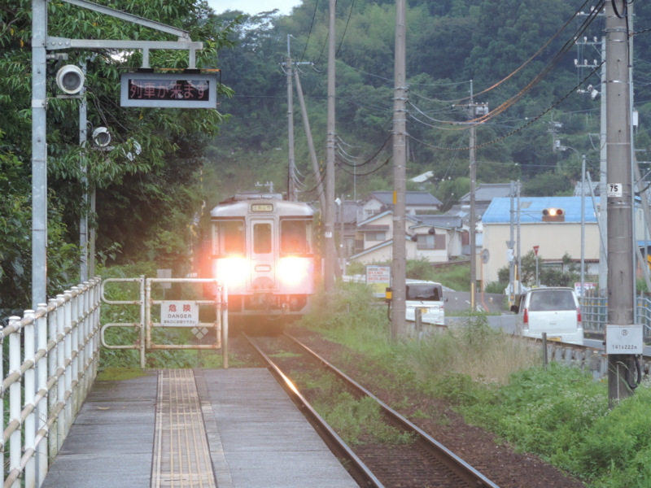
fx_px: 5172
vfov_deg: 5.4
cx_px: 326
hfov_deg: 7.2
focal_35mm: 275
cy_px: 244
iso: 400
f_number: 4.7
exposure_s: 1/60
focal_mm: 49
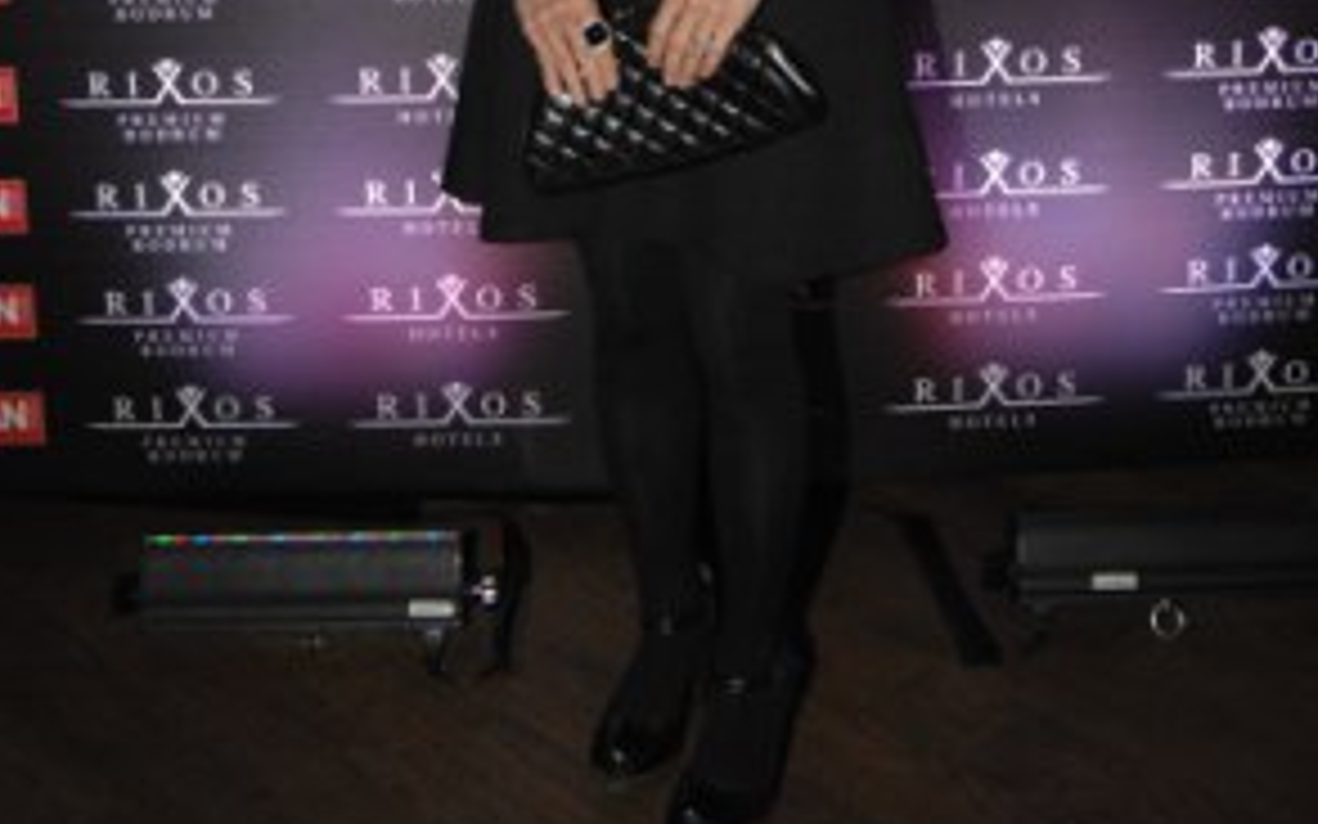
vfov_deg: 21.7
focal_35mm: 56
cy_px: -122
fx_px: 2011
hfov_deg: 36.3
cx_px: 666
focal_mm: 24
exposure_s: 1/60
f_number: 5.6
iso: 400
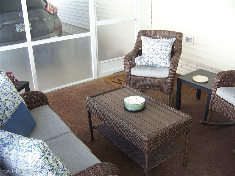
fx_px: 244
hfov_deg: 51.4
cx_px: 118
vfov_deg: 39.7
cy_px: 88
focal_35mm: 36
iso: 64
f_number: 2.8
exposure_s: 1/30
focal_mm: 5.85
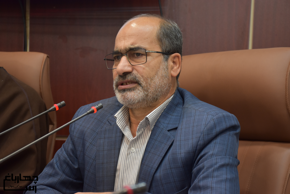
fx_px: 628
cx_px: 145
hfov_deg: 26.0
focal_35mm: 78
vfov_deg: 17.5
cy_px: 97
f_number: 4.8
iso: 900
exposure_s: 1/30
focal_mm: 52
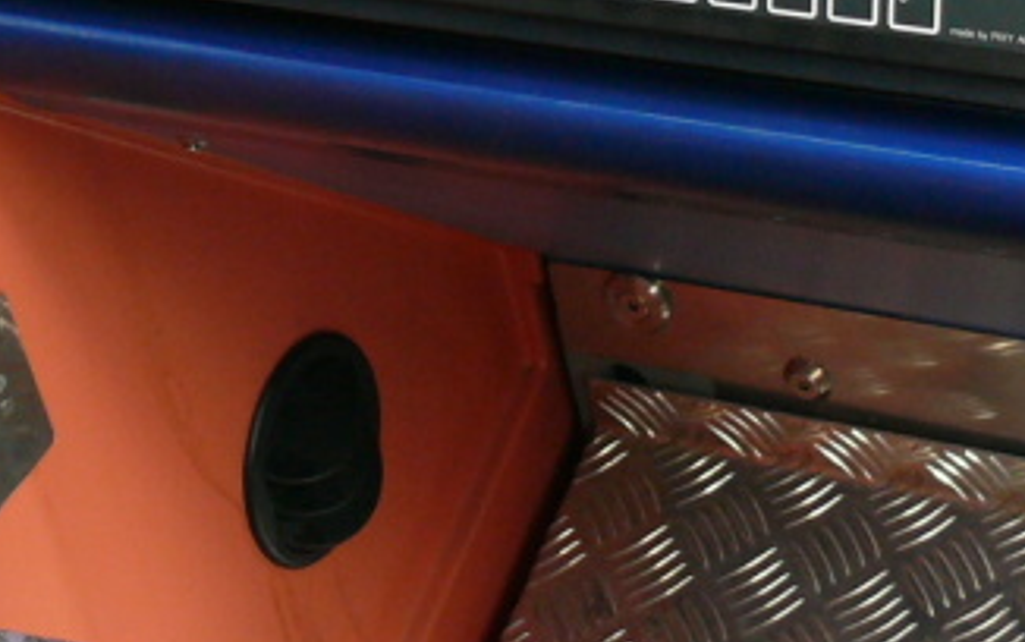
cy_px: -107
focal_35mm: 136
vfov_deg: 9.5
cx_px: 571
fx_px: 3800
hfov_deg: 15.4
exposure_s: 1/30
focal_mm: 7.4
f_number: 2.8
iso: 160
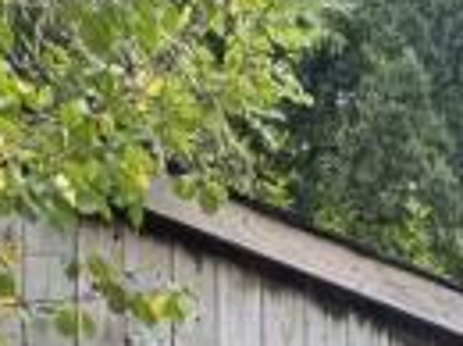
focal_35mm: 63
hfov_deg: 29.1
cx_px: 447
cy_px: 758
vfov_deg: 15.9
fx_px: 841
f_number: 2.2
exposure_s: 1/99
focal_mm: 2.22
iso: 100
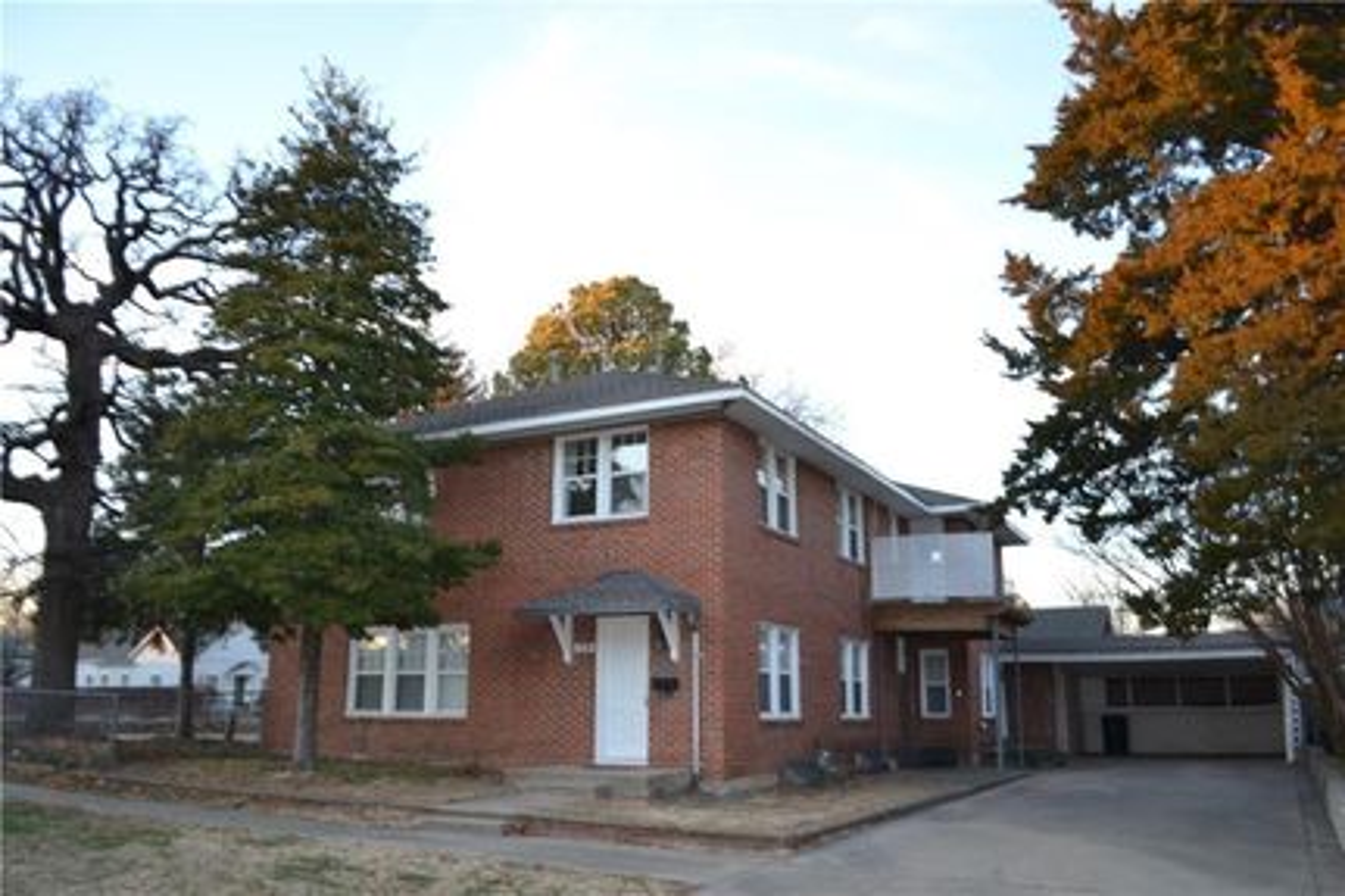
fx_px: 1008
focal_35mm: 27
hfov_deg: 67.4
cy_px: 448
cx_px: 672
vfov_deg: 47.9
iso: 360
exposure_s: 1/125
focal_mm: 18
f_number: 4
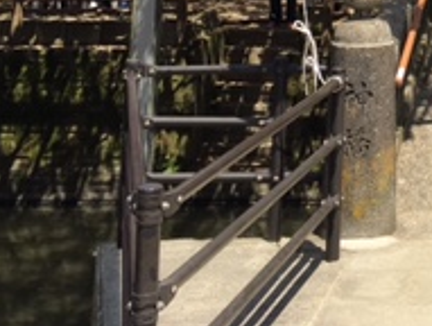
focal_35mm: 97
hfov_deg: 18.6
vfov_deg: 14.2
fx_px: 1213
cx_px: 577
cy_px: -181
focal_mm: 4.15
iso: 25
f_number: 2.2
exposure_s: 1/754
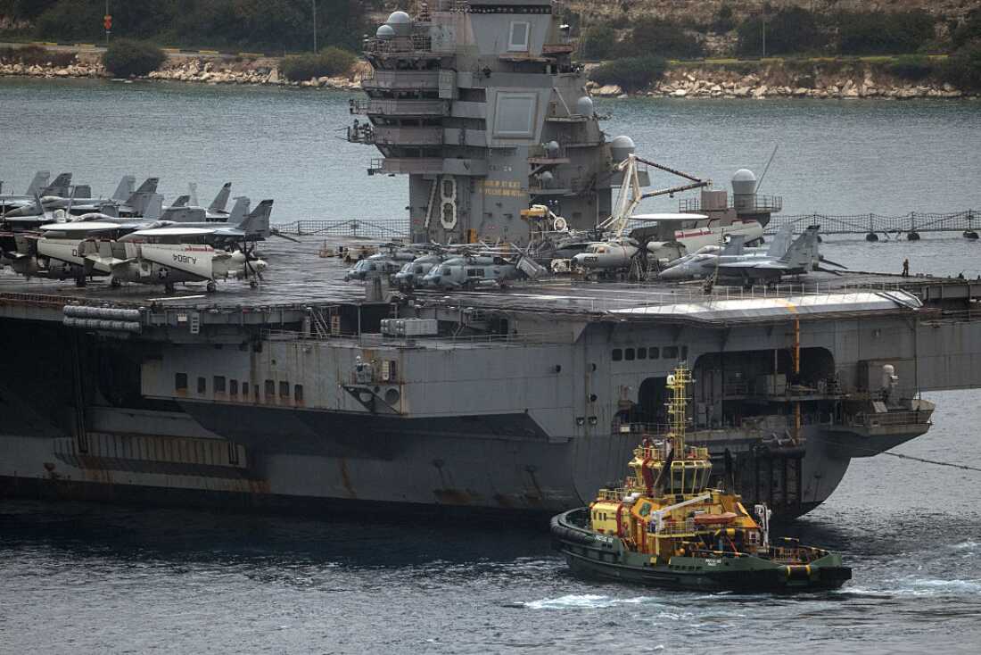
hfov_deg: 1.7
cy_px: 328
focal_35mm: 1200
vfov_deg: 1.1
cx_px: 490
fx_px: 32707
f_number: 8
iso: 800
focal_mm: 800
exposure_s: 1/1250
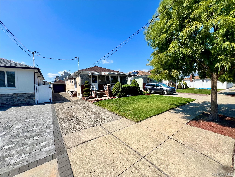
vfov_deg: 89.9
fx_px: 88
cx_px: 118
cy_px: 88
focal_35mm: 13
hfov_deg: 106.2
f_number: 1.8
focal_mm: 1.57
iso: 32
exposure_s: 1/1672
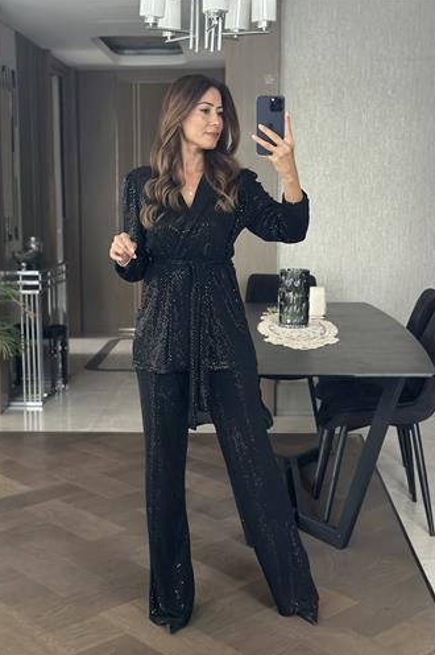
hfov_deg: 26.4
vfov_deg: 38.9
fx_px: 926
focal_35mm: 51
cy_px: 328
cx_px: 190
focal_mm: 6.86
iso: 500
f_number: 1.78
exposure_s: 1/40
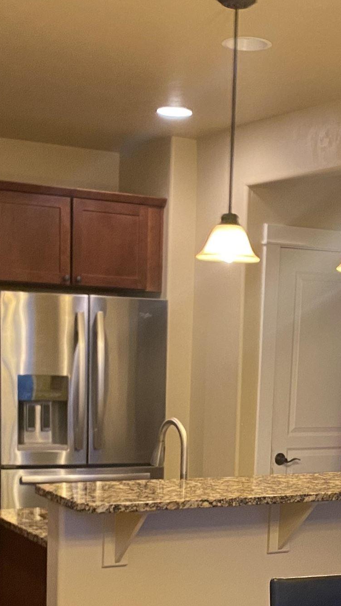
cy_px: 512
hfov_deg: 18.5
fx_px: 1045
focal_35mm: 65
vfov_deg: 31.3
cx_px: 200
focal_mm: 4.25
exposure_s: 1/60
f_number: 1.8
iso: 160
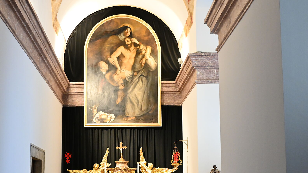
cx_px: 121
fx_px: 465
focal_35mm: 57
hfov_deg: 36.5
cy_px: 135
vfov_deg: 20.9
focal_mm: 24
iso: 2000
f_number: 4
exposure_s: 1/60
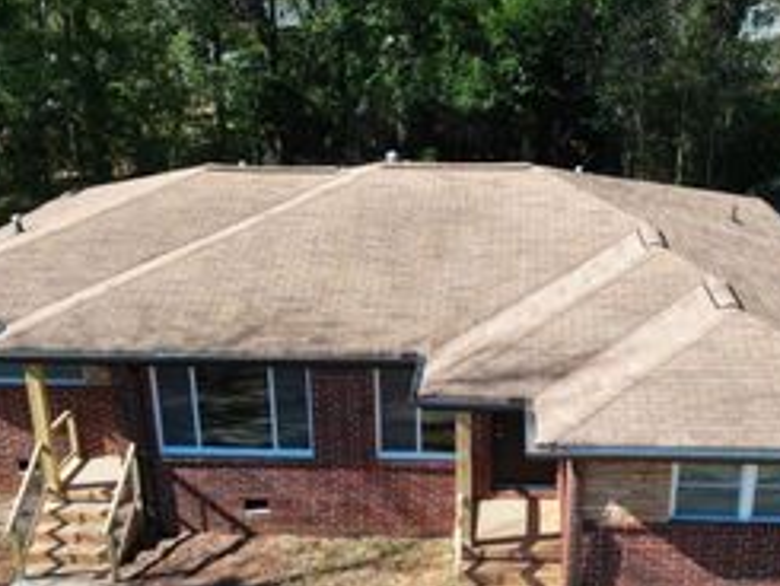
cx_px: 449
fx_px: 1105
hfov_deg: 38.8
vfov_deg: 29.3
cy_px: 425
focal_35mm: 49
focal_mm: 6.72
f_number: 1.7
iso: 120
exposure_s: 1/1250
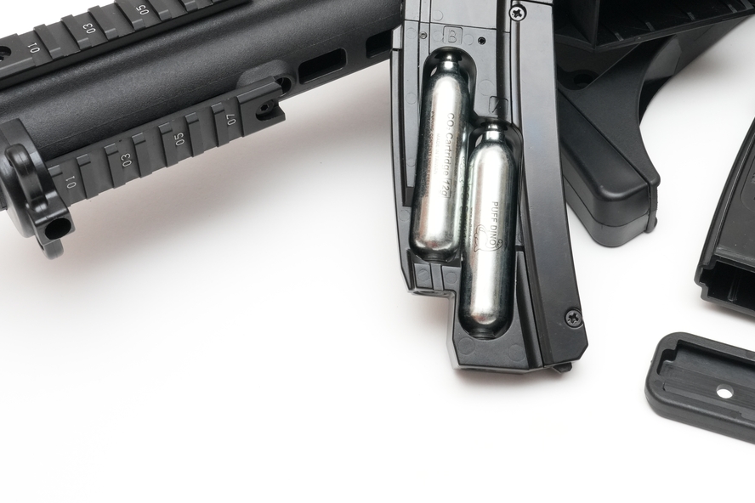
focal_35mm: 62
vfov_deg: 21.6
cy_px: 82
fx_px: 1300
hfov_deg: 32.2
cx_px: 473
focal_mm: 34
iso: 1600
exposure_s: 1/60
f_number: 18
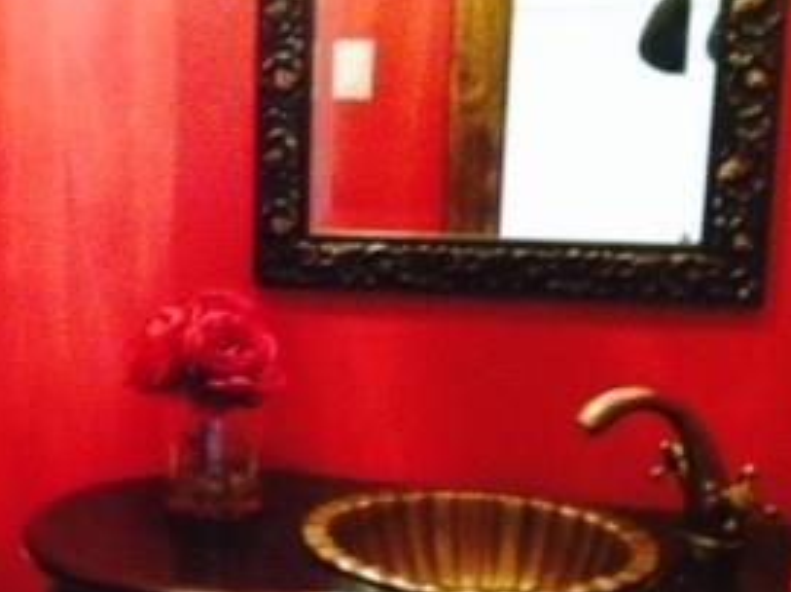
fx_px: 1782
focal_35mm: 78
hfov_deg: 23.6
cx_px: -64
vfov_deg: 18.8
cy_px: 432
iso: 640
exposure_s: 1/15
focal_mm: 4.12
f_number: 2.4
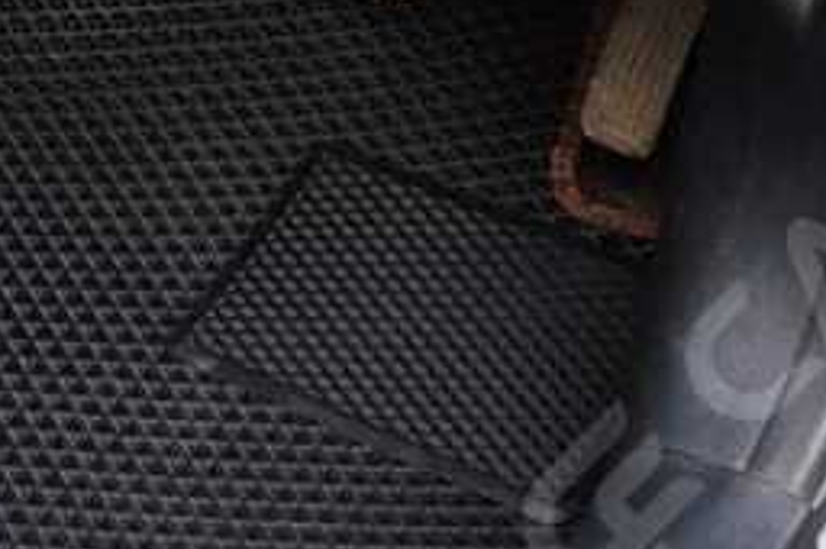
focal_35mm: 103
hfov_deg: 19.7
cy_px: 318
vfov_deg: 13.3
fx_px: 2360
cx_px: 219
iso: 3200
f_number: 3.8
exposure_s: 1/30
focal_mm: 22
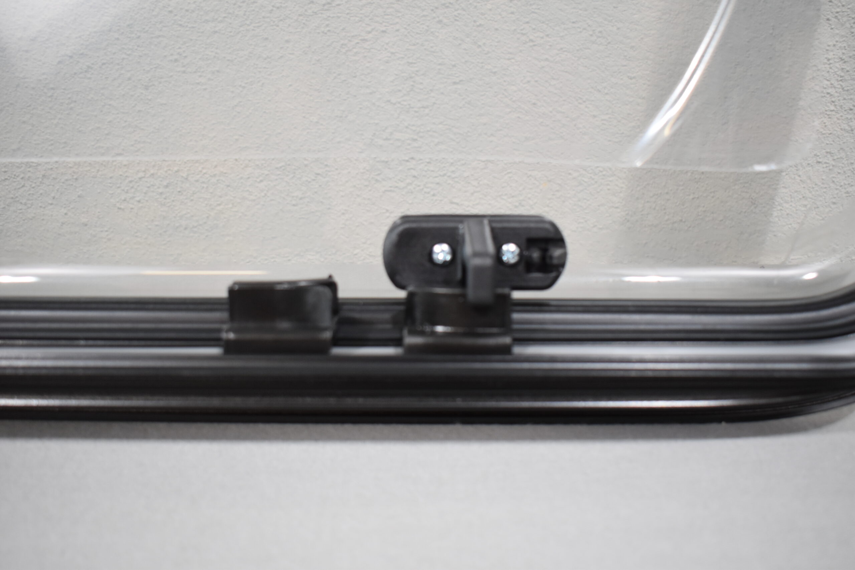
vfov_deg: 36.9
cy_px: 285
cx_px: 428
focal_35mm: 36
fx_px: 855
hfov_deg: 53.1
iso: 800
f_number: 3.8
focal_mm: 24
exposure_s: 1/125
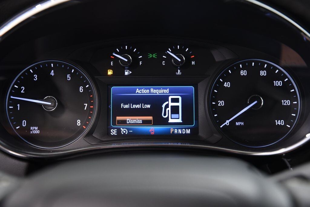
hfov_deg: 28.8
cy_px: 104
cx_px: 155
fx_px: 603
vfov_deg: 19.5
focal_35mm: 70
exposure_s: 1/20
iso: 1600
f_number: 4.5
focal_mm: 70
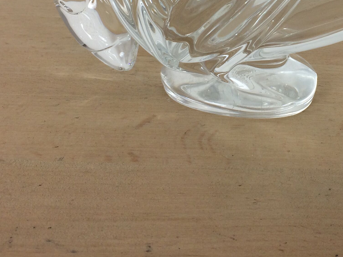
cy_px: -19
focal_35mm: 63
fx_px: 624
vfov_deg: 22.1
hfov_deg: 29.7
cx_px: 292
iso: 40
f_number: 2.2
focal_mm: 4.15
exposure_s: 1/50
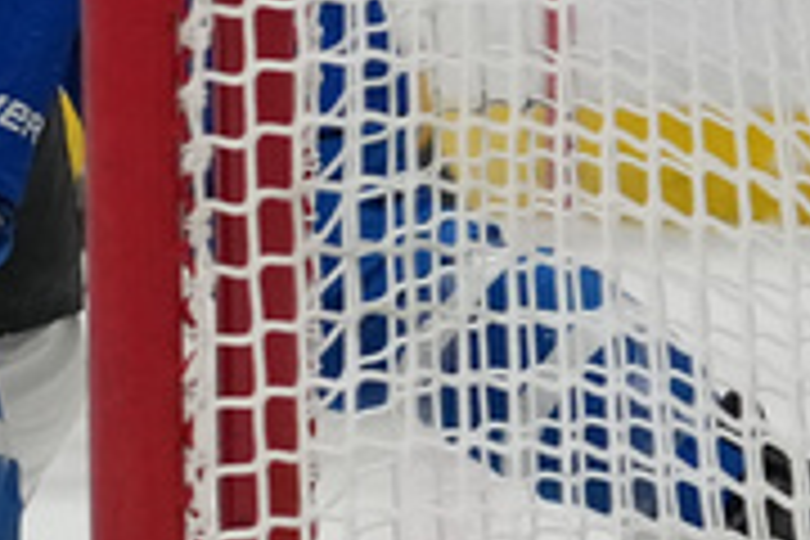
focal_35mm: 724
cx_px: -1098
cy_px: 351
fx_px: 16289
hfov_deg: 2.8
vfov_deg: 1.9
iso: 2500
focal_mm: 85
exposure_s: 1/2500
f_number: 3.2
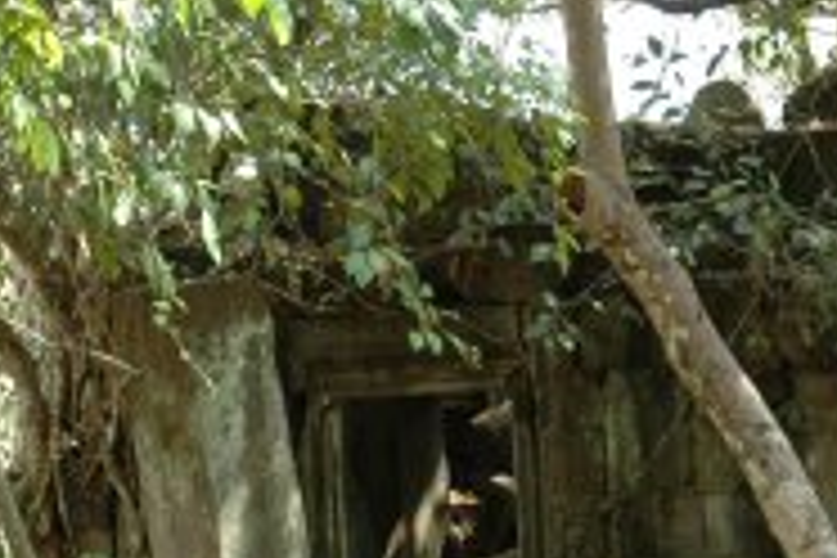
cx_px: 1017
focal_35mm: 180
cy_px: 693
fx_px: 4183
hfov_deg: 11.2
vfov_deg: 7.6
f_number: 5
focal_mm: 31
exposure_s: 1/100
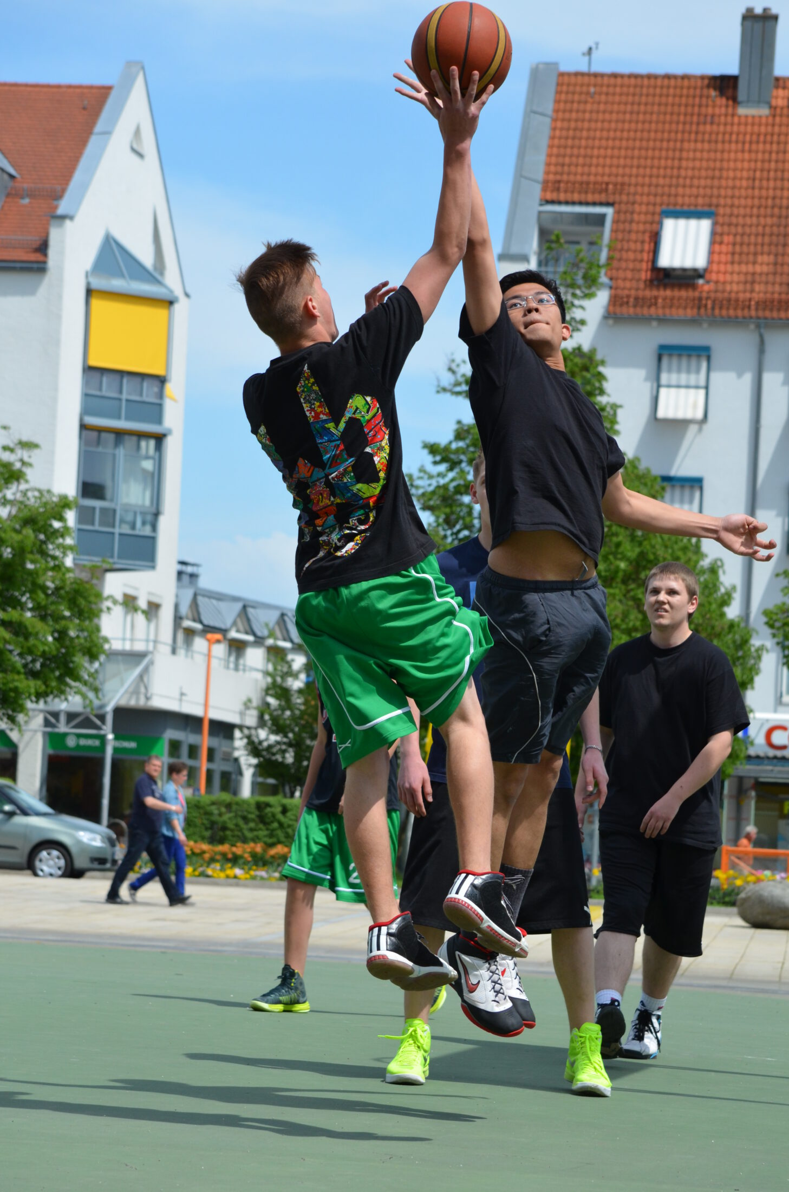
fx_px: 3864
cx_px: 394
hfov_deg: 11.7
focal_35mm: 117
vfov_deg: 17.5
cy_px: 596
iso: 400
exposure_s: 1/1600
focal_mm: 78
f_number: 6.3
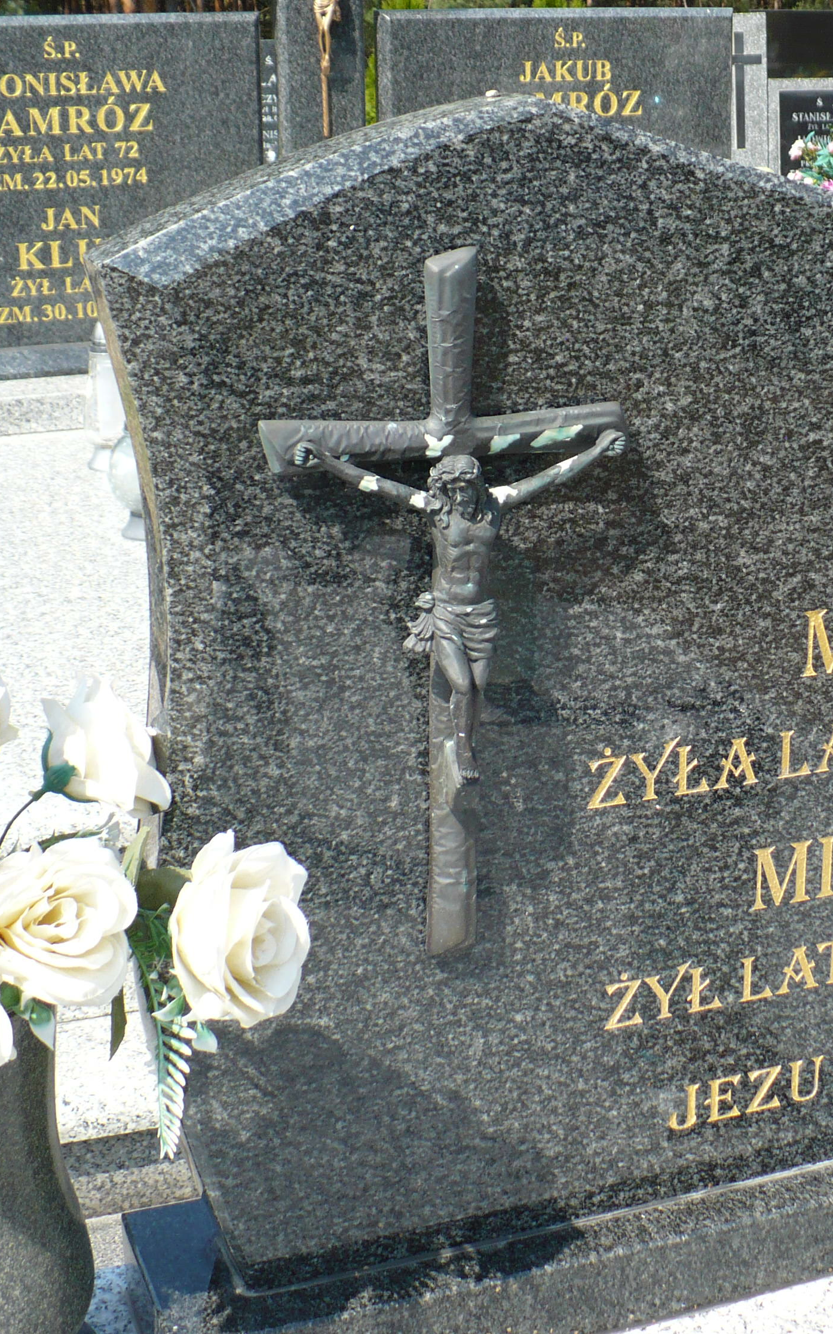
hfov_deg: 23.7
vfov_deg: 37.5
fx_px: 1962
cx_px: 634
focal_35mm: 54
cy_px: 679
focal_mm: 6.1
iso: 100
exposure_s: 1/640
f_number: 2.8
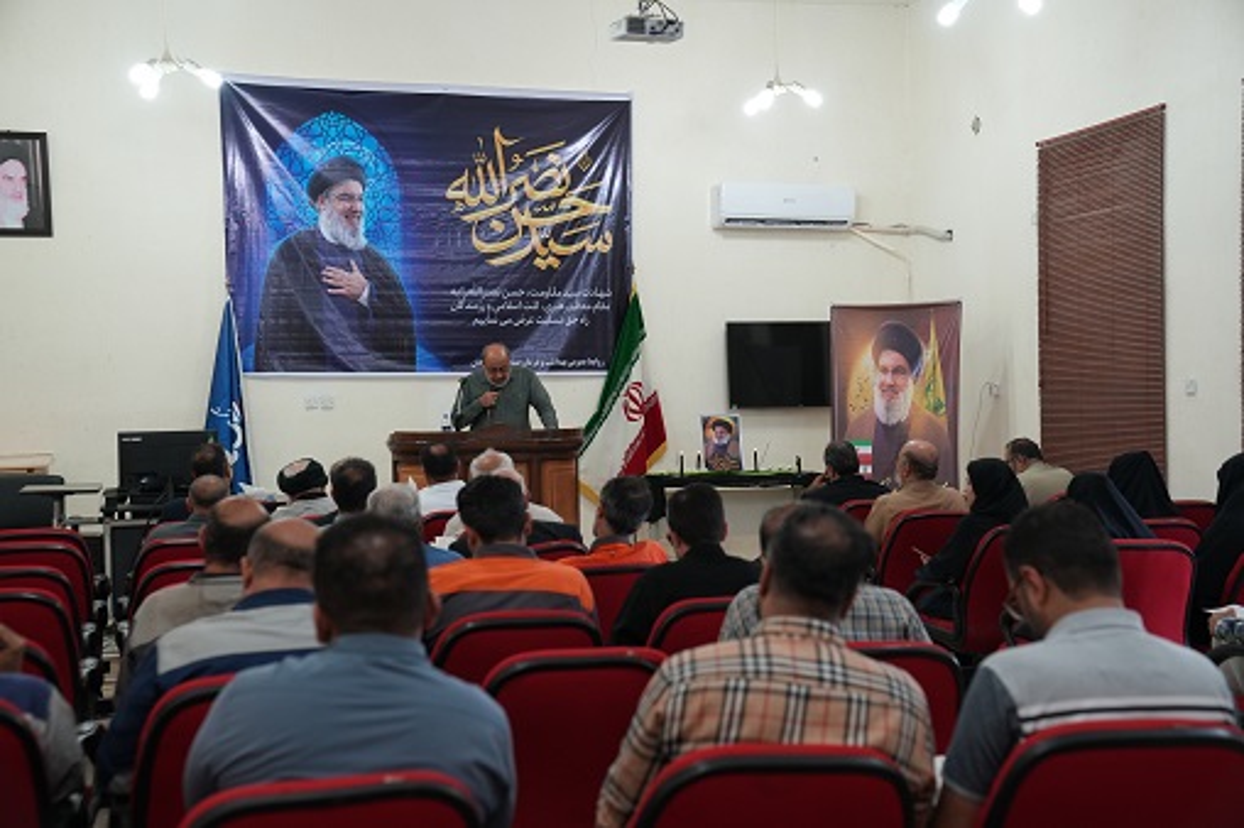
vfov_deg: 26.4
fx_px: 1761
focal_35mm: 51
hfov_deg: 38.9
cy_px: 414
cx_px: 622
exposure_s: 1/160
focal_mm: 51
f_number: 3.5
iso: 1600
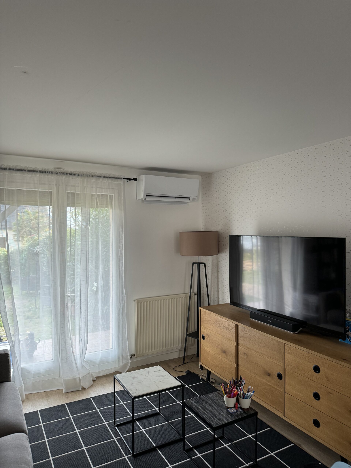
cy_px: 234
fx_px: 324
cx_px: 176
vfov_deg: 71.6
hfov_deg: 56.8
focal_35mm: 24
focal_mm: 6.86
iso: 200
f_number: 1.78
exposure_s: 1/121
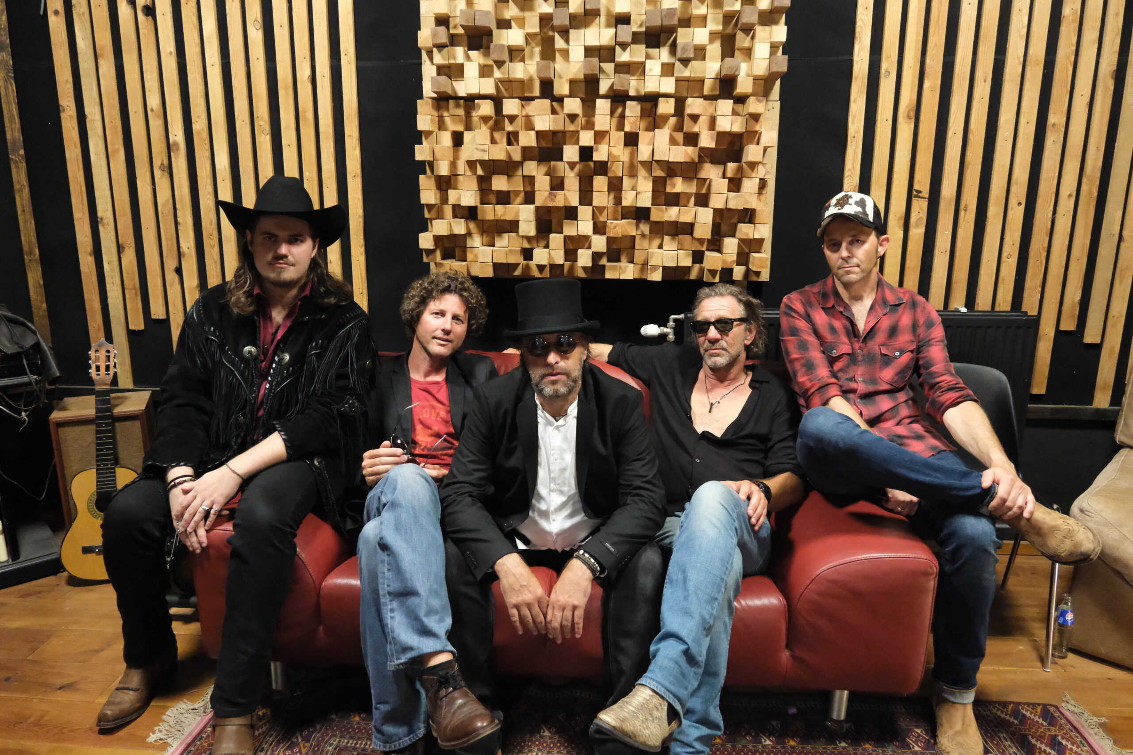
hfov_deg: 73.7
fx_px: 755
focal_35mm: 24
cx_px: 566
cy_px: 378
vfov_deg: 53.1
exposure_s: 1/50
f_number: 4.5
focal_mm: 16
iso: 12800
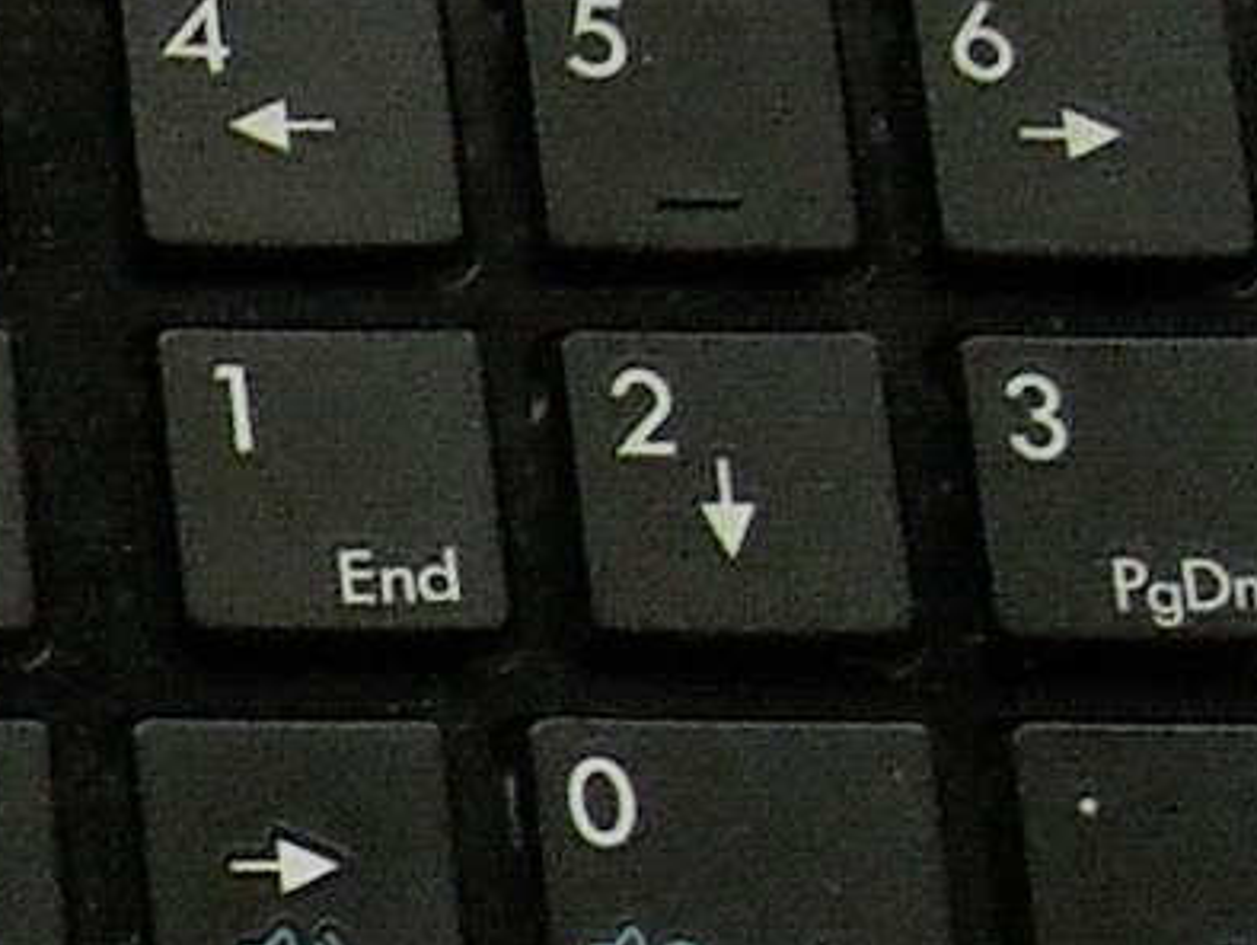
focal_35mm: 232
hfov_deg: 7.7
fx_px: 8430
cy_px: 1528
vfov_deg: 6.3
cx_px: -2109
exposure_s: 1/250
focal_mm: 5.7
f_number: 2.8
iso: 455
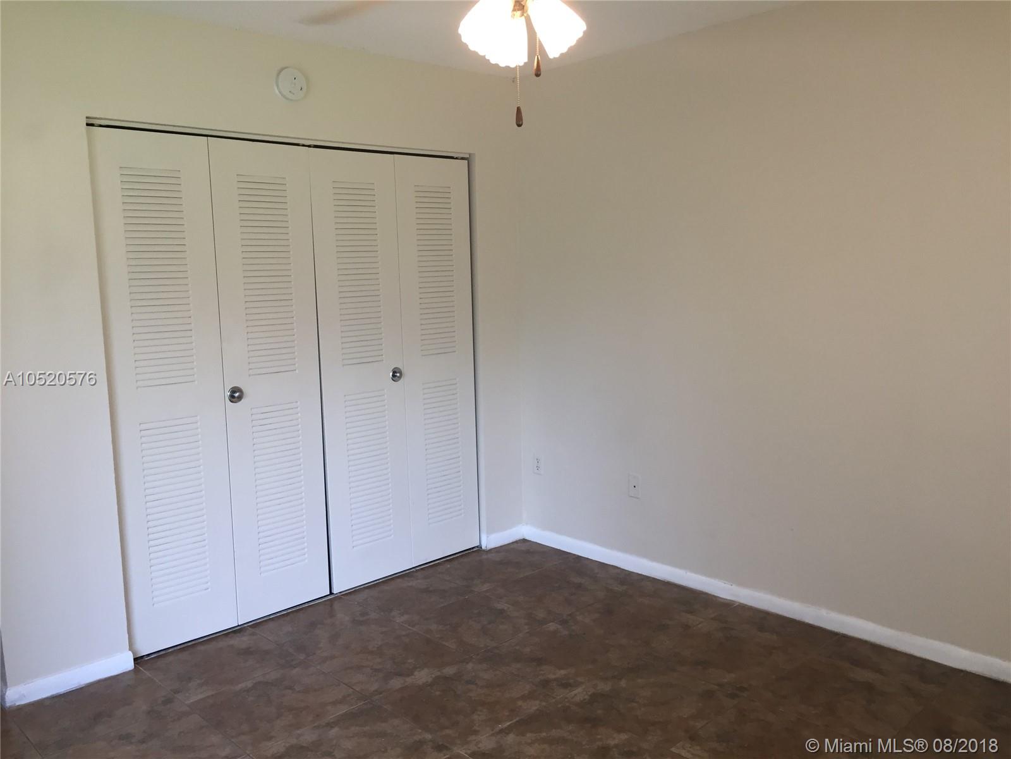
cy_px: 380
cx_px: 506
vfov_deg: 48.2
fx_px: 847
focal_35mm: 29
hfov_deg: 61.7
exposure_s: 1/40
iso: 32
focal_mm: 4.15
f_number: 2.2
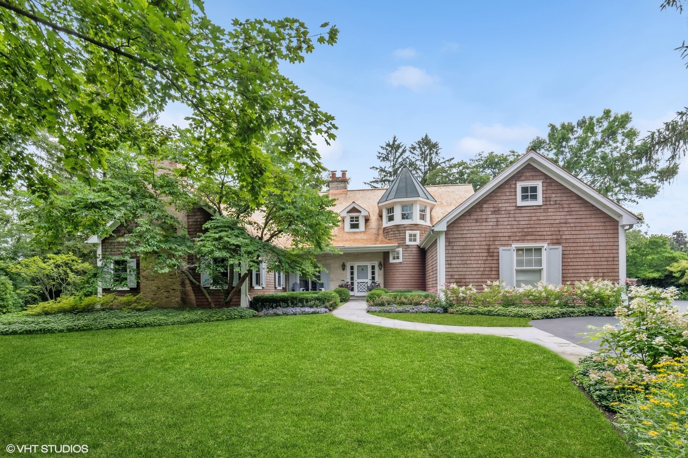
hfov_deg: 90.0
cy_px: 229
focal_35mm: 18
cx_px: 344
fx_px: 344
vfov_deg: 67.4
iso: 200
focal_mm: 12
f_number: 9
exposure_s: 1/20
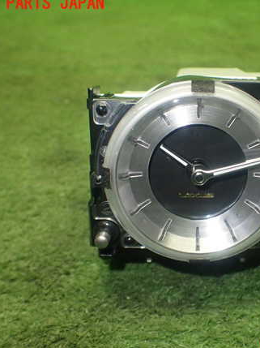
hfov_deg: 33.5
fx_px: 421
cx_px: 200
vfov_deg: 44.8
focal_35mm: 42
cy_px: 176
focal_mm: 5.4
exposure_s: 1/125
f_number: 2.3
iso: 640
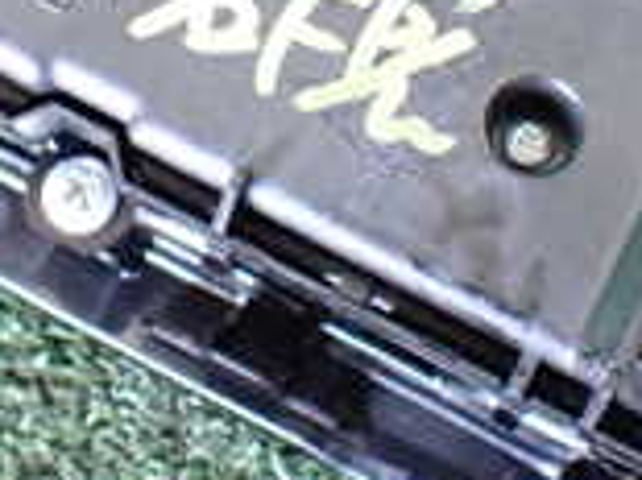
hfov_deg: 17.0
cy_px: -17
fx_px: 2150
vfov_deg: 12.6
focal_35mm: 116
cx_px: 302
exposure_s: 1/30
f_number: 2.3
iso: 800
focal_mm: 5.4
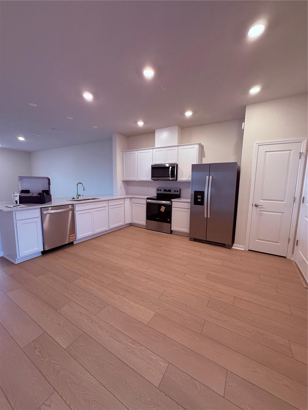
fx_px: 166
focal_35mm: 14
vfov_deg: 102.1
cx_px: 154
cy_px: 205
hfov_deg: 85.7
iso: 250
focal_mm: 2.22
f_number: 2.2
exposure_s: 1/120
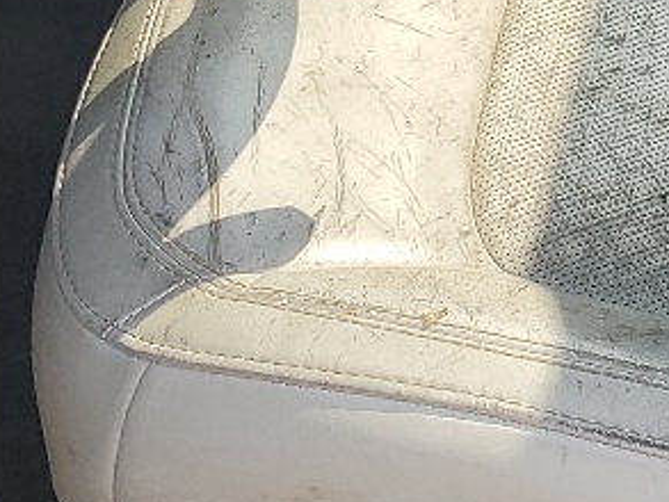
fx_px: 2745
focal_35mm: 142
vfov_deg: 9.8
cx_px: 1135
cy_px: -454
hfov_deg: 12.8
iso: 50
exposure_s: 1/526
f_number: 1.5
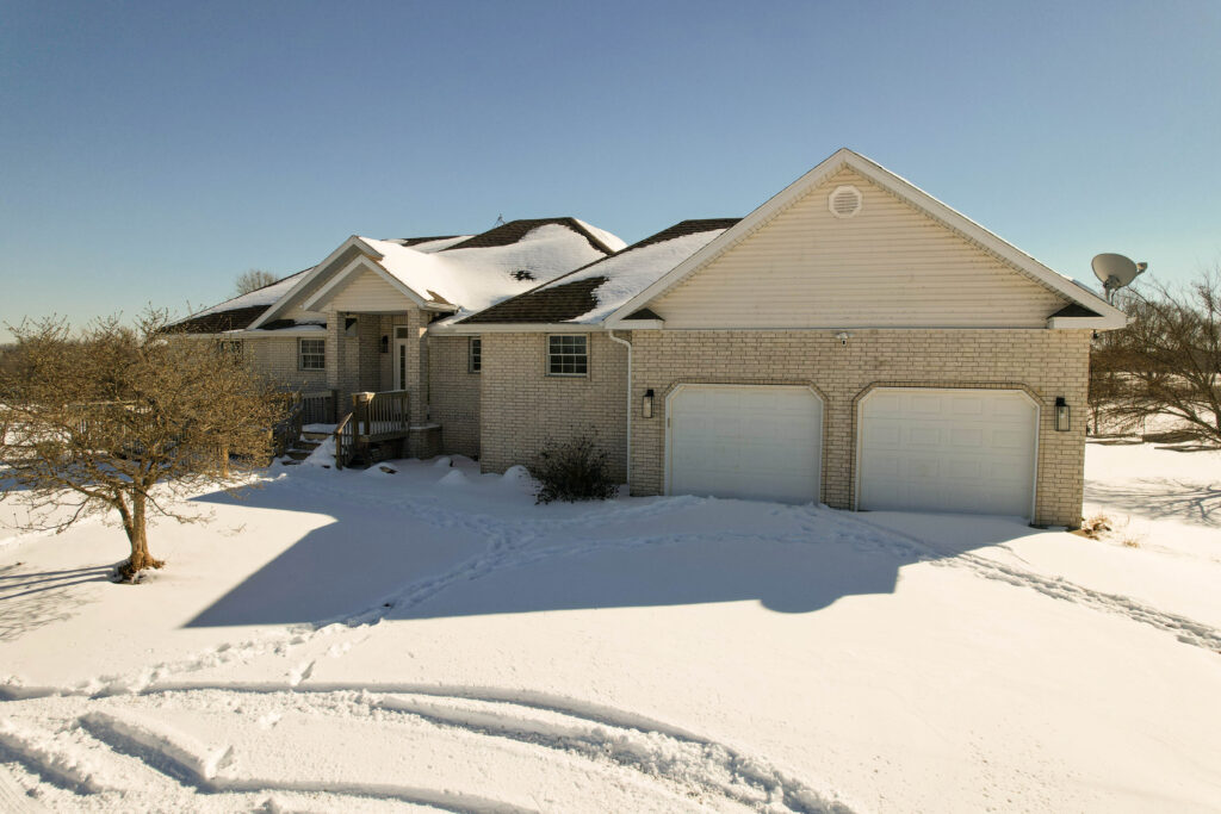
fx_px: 746
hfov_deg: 78.6
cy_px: 407
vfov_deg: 57.2
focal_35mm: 22
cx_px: 610
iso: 130
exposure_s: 1/400
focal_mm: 8.38
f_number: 2.8
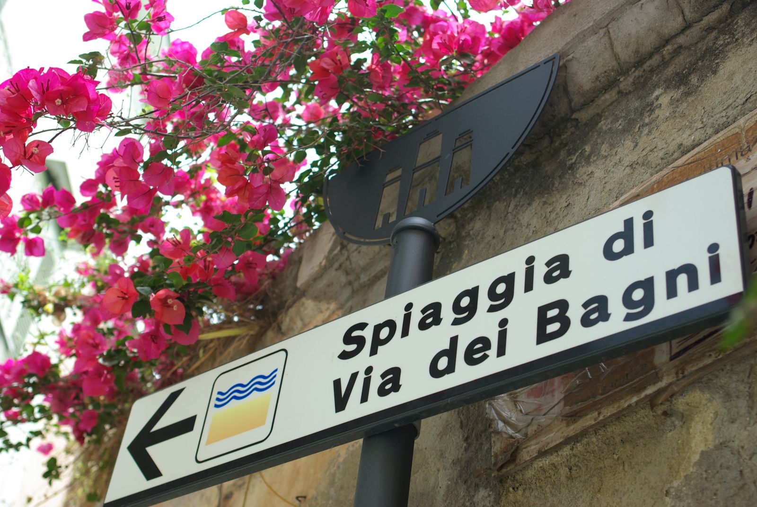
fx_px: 1105
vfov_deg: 25.8
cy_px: 254
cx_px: 378
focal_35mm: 52
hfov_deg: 37.8
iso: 100
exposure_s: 1/125
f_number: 4
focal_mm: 35
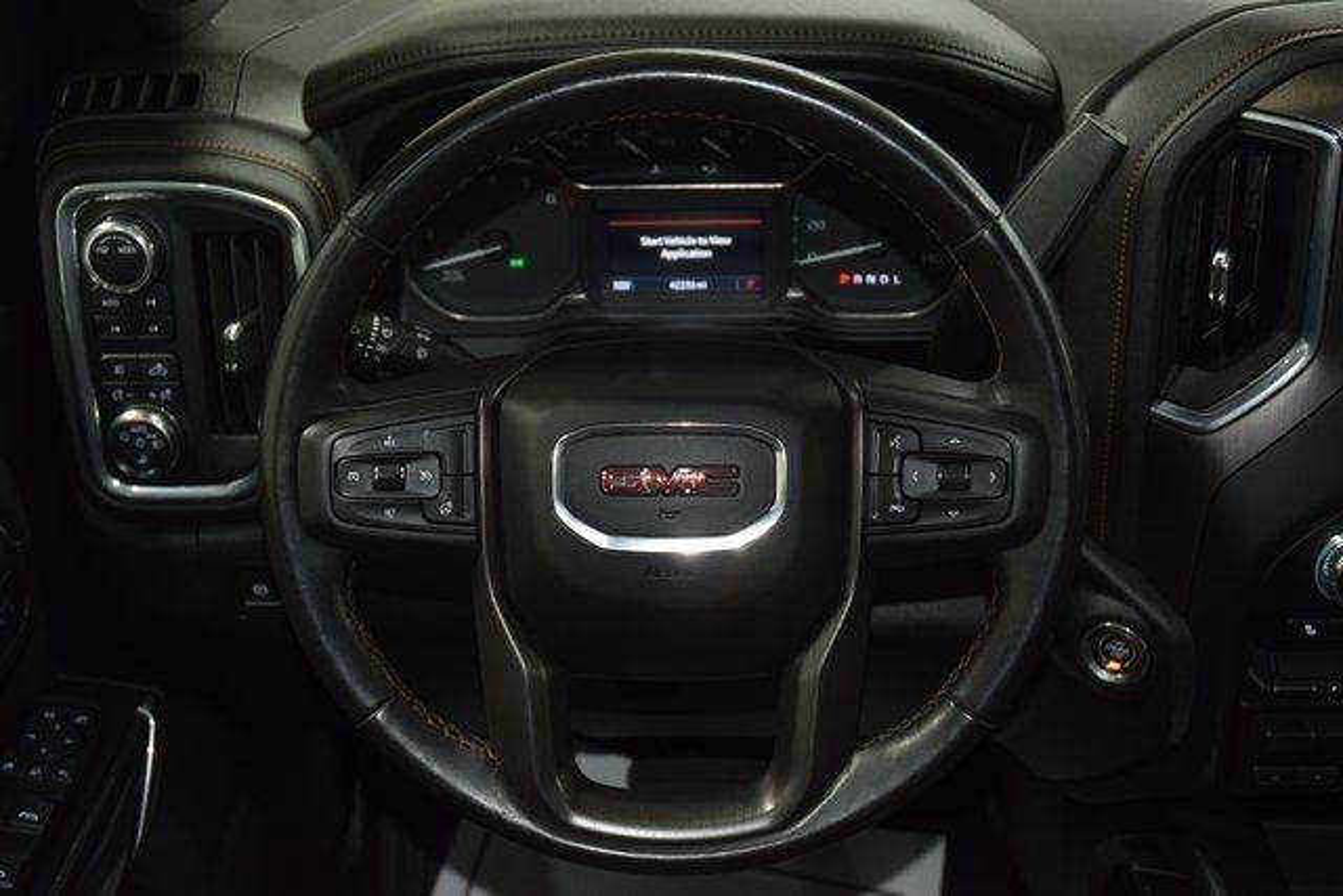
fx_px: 1735
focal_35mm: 46
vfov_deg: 29.0
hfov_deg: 42.3
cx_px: 672
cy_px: 448
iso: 1000
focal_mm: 31
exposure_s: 1/30
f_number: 4
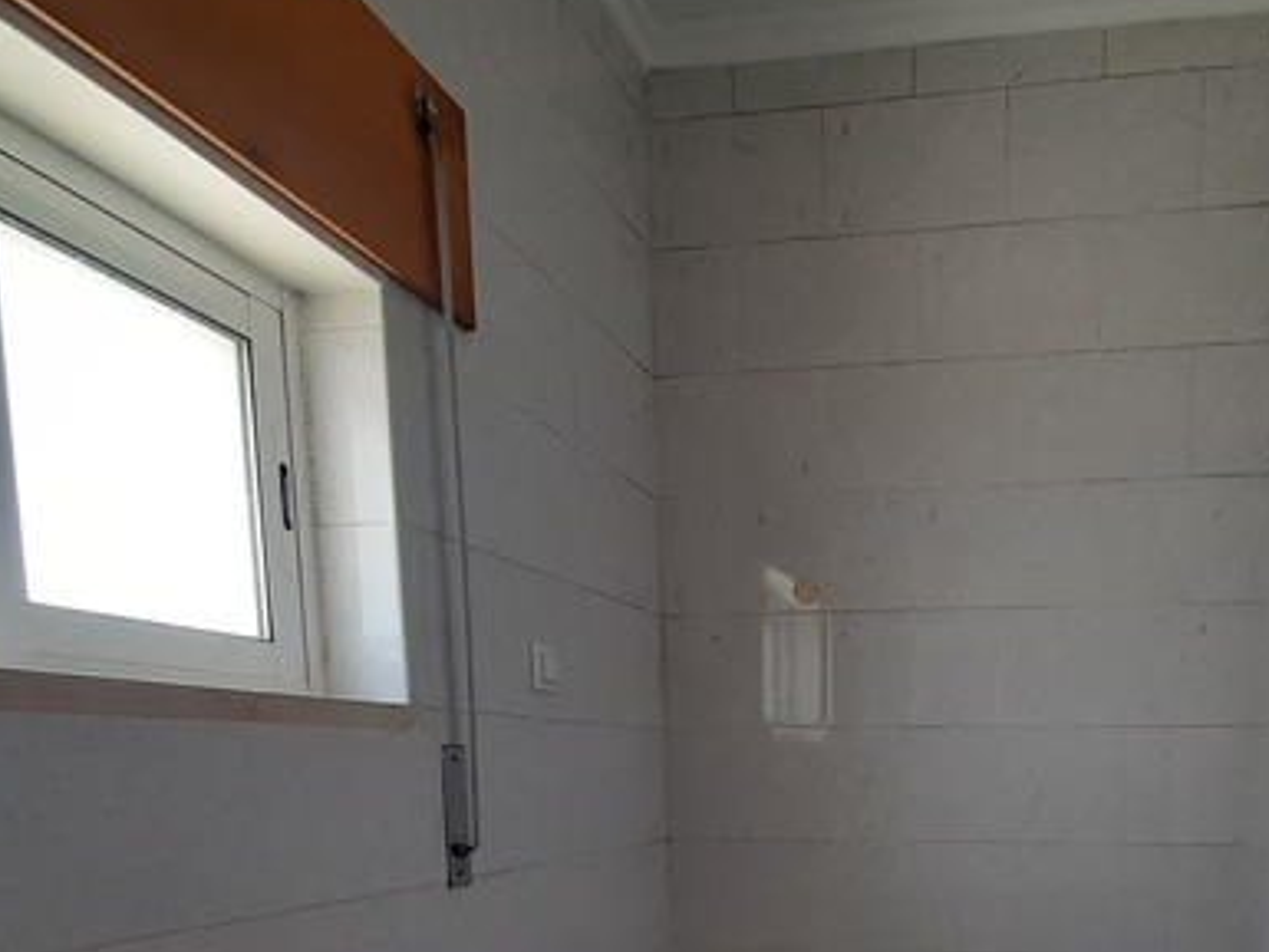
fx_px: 990
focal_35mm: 27
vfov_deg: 44.3
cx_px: 864
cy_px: 939
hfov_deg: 63.4
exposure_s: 1/50
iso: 50
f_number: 2.2
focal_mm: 1.42
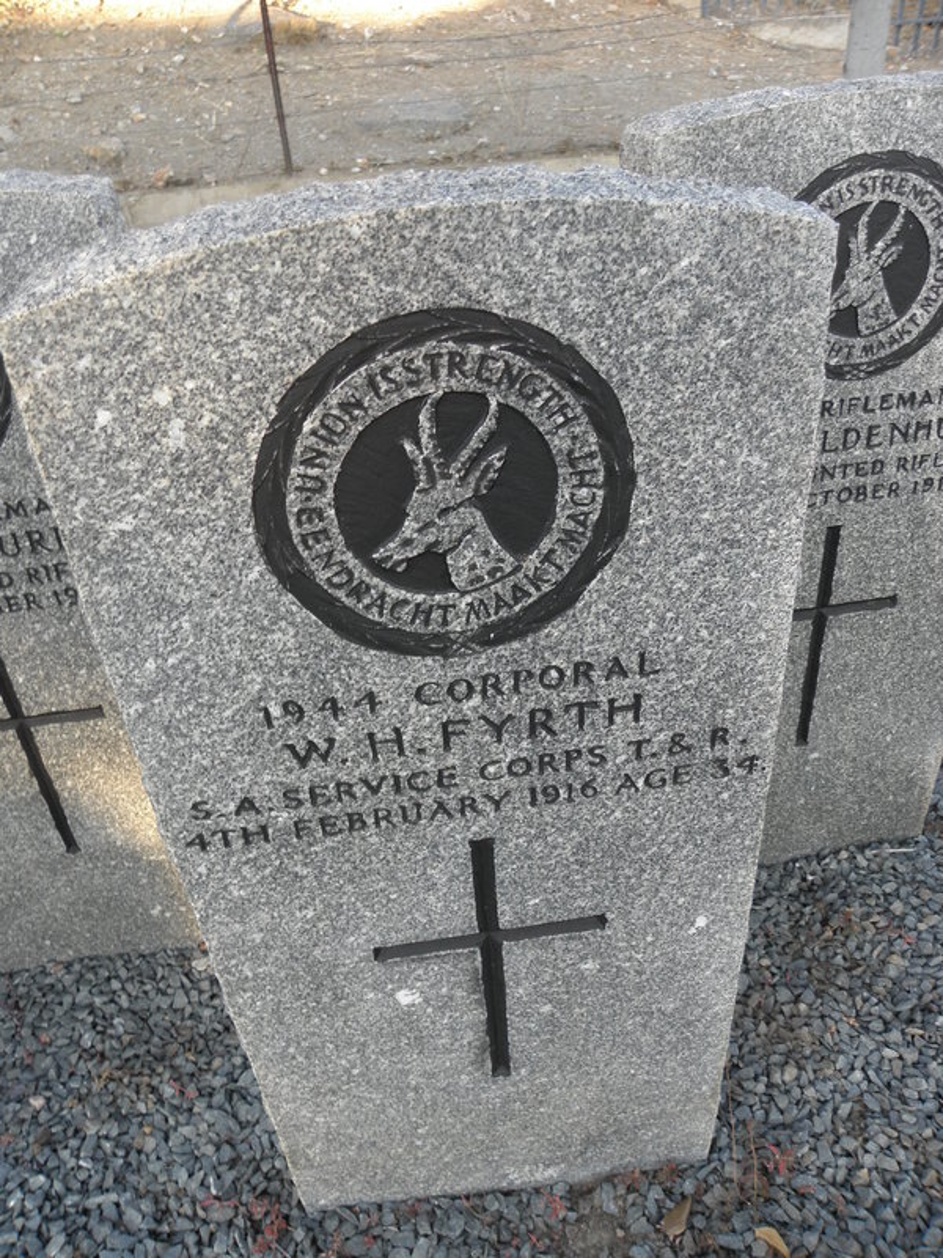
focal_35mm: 26
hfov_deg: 53.1
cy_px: 629
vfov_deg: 67.3
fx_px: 944
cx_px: 472
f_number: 2.8
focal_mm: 4.6
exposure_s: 1/40
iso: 64
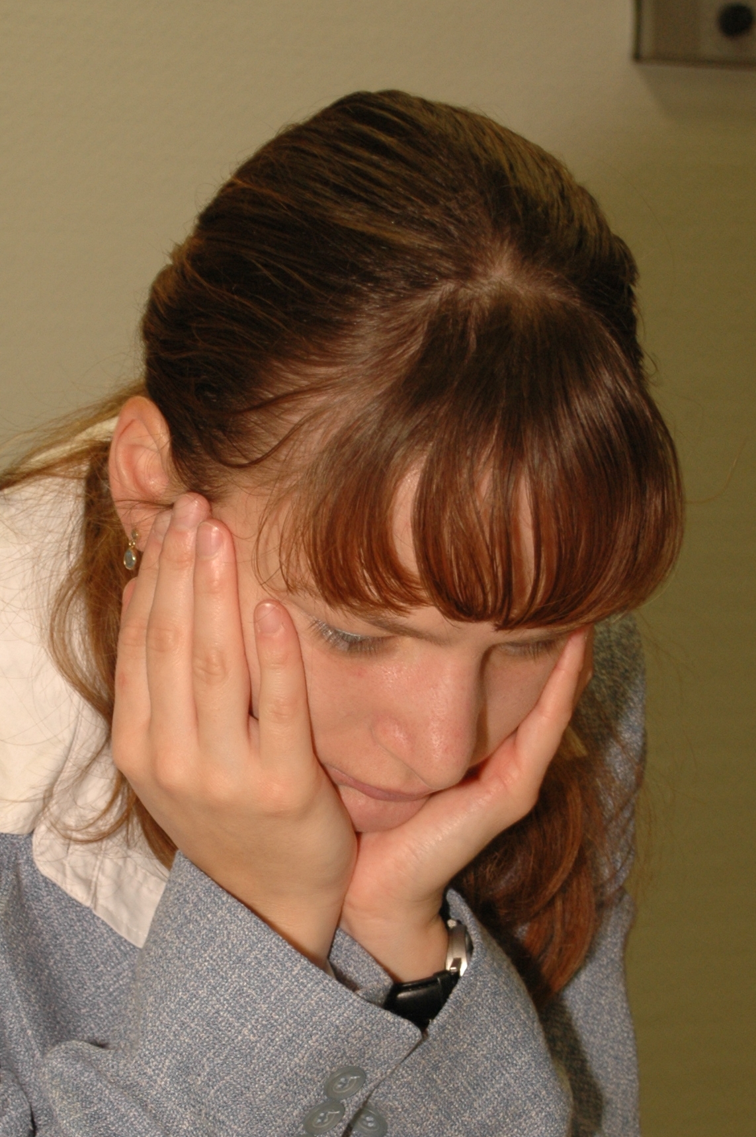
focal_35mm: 126
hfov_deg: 10.9
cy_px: 888
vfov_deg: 16.2
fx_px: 3976
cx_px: 291
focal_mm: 48
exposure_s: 1/60
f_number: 5.6
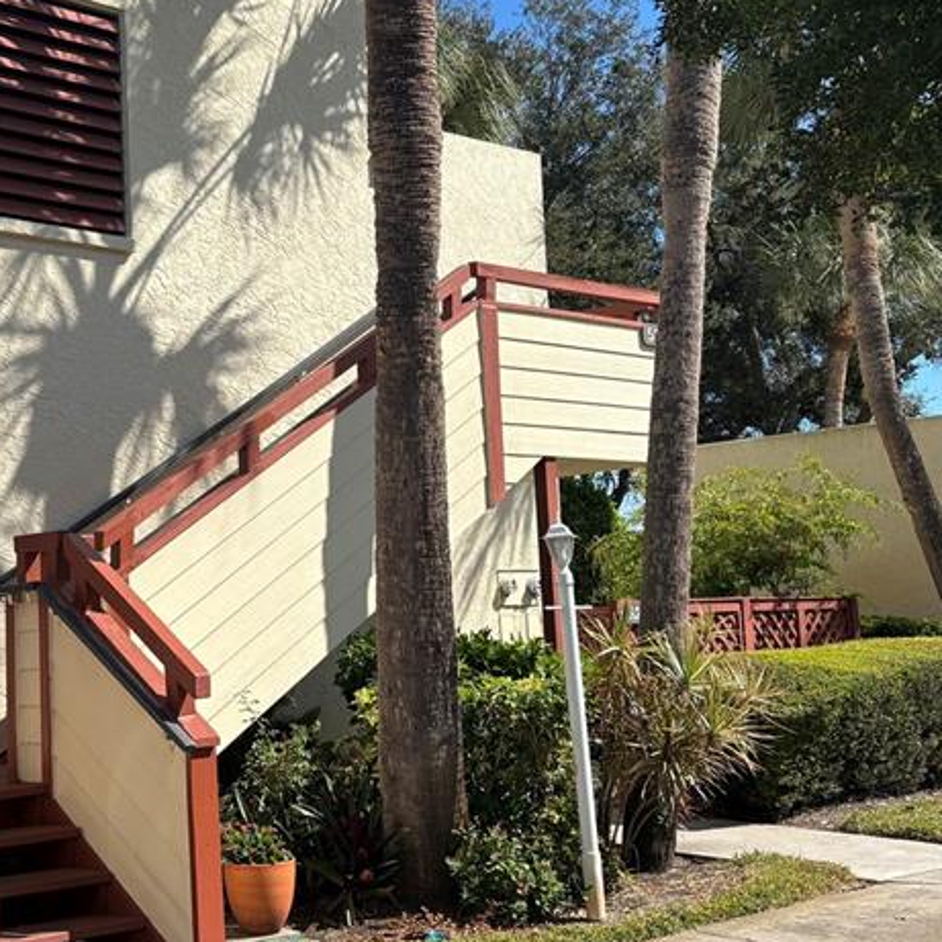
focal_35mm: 51
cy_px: 435
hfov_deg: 32.9
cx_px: 255
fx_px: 1570
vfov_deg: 33.4
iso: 50
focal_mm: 5.96
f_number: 1.6
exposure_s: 1/3534
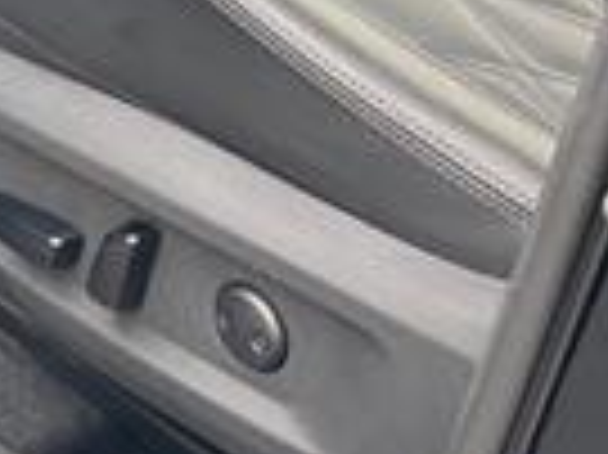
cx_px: -468
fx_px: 2001
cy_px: -342
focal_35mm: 114
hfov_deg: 15.1
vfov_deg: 12.0
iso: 200
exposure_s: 1/119
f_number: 1.78
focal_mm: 6.76
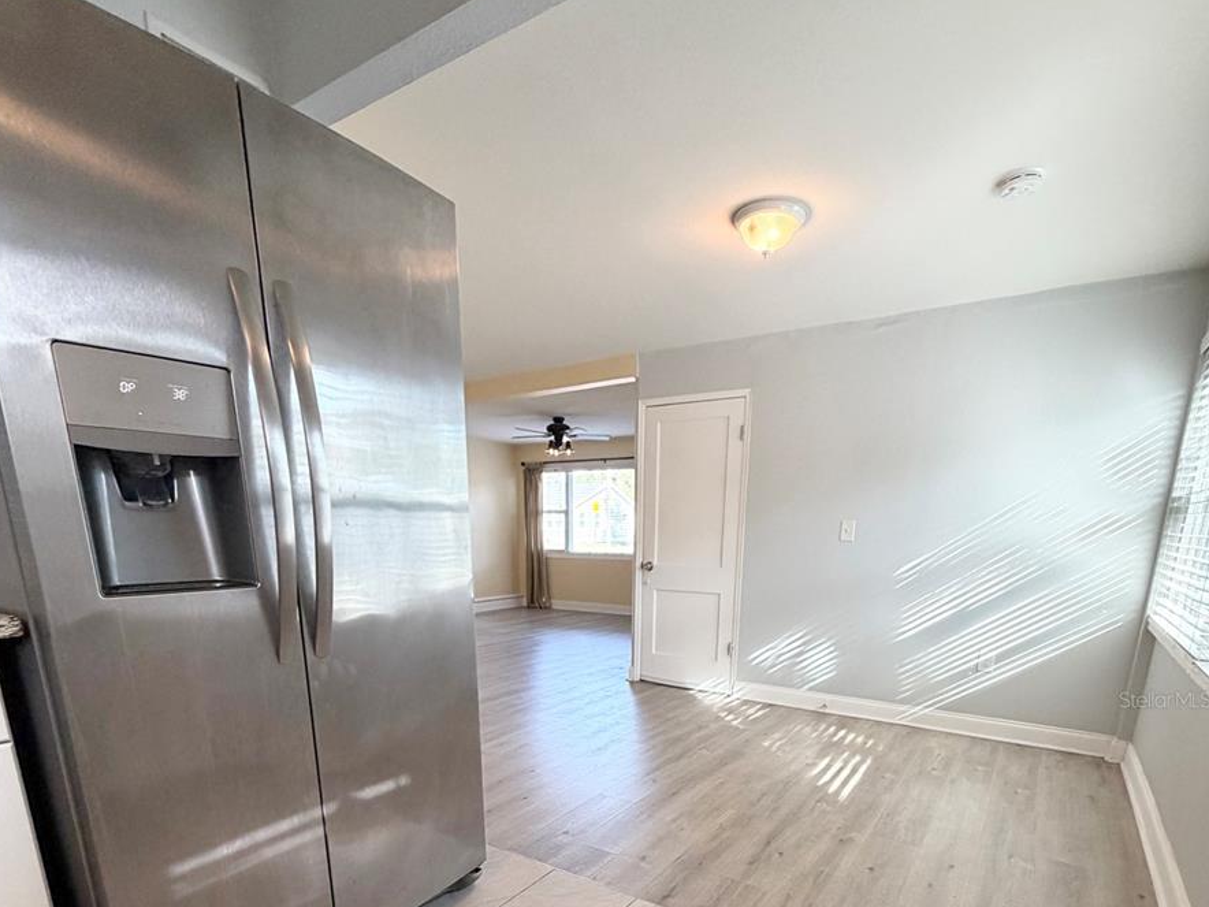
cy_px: 699
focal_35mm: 19
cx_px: 600
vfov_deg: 63.9
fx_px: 664
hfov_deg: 84.7
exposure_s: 1/120
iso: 200
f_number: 2.2
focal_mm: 2.22
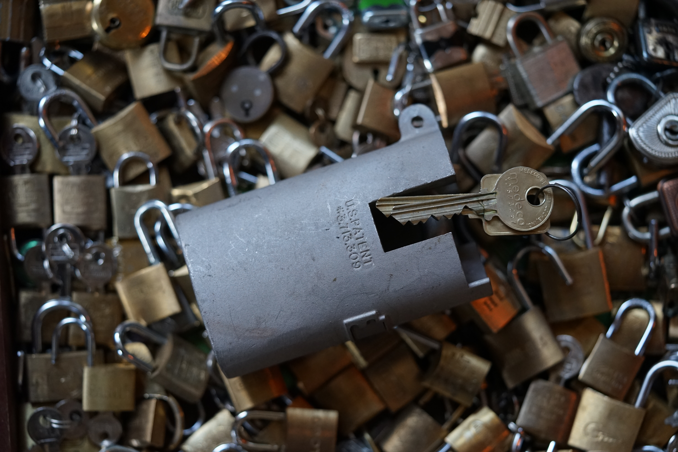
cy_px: 226
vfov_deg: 15.2
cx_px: 339
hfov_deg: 22.6
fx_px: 1695
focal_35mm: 90
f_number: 2.8
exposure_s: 1/160
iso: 2000
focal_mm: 90
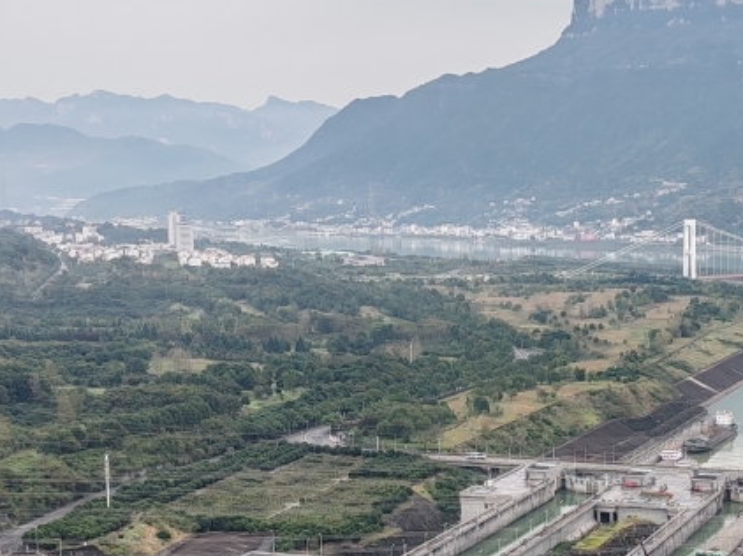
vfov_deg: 19.8
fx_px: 1587
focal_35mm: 74
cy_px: 375
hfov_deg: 25.9
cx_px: 583
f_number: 1.9
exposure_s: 1/240
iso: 50
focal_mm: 6.12
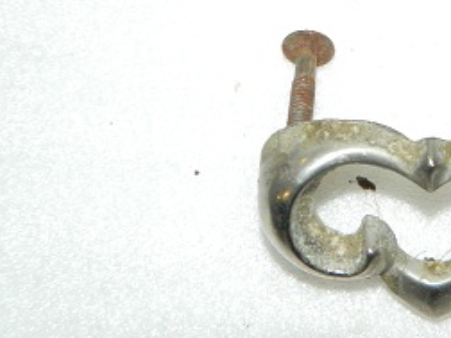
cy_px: 2
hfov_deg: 21.1
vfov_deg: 16.1
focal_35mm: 90
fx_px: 1173
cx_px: 438
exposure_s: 1/30
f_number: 3.3
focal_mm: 6.2
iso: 200
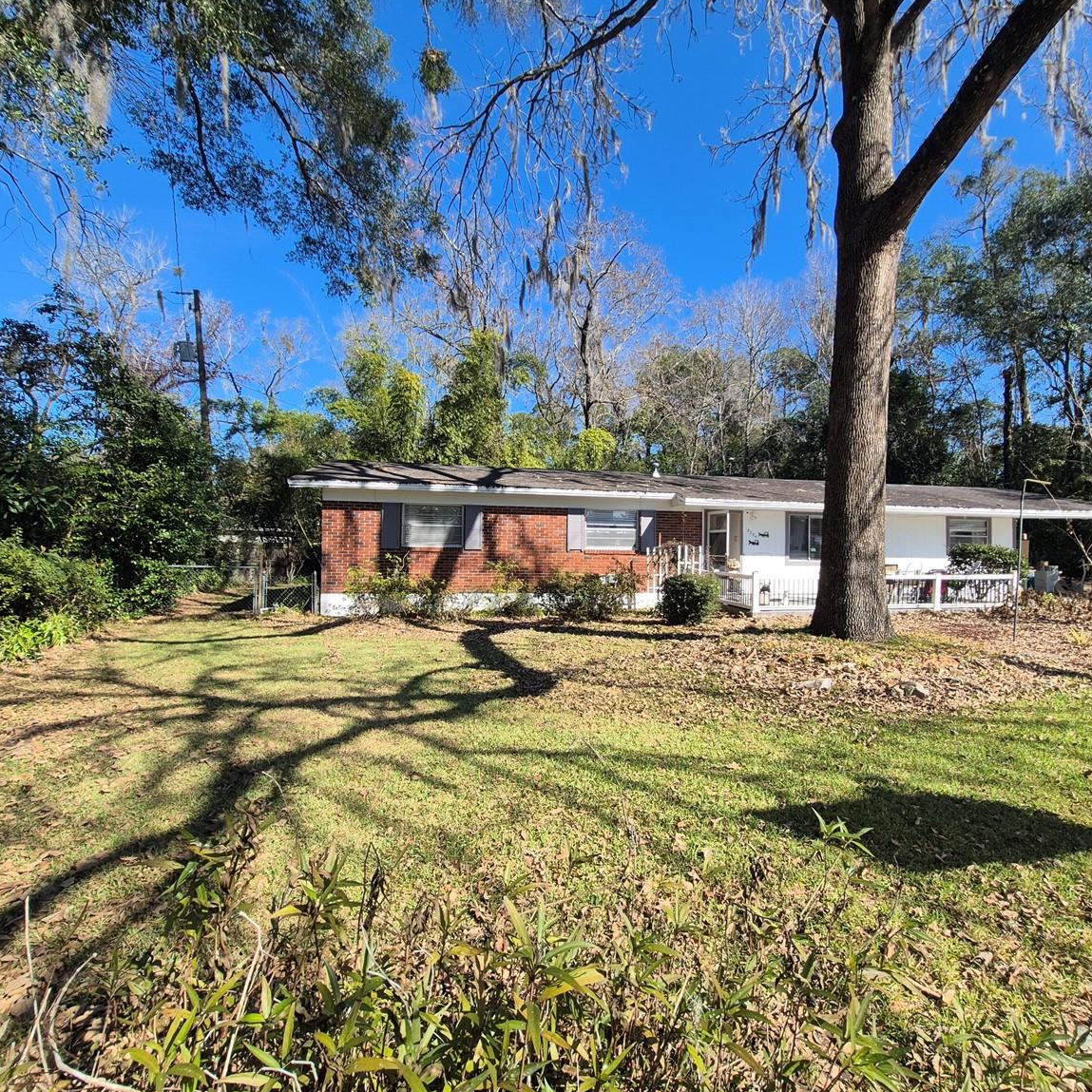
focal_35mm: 16
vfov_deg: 87.4
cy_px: 551
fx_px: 571
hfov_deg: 87.1
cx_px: 609
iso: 50
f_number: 2.2
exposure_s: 1/1024
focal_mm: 1.74
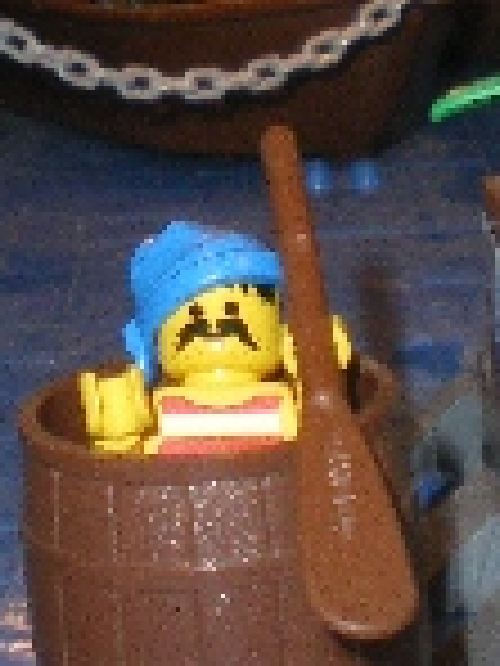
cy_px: -135
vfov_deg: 13.2
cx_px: 41
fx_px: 2812
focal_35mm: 146
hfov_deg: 10.1
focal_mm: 6.3
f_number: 3.1
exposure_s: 1/50
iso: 250
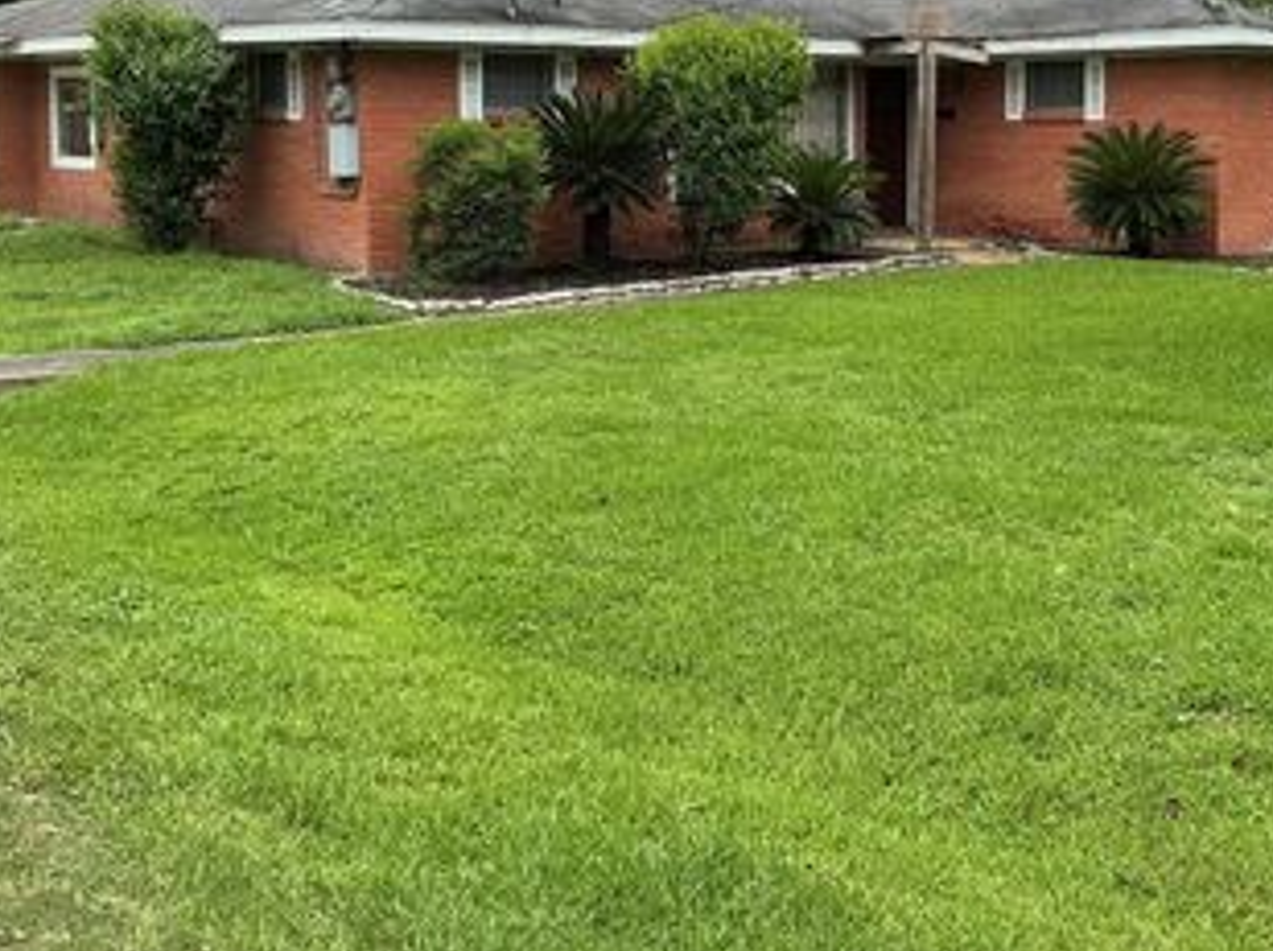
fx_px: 1726
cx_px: 746
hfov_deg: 40.3
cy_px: 208
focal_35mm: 47
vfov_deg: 30.2
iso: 25
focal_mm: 3
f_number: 1.8
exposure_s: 1/1250
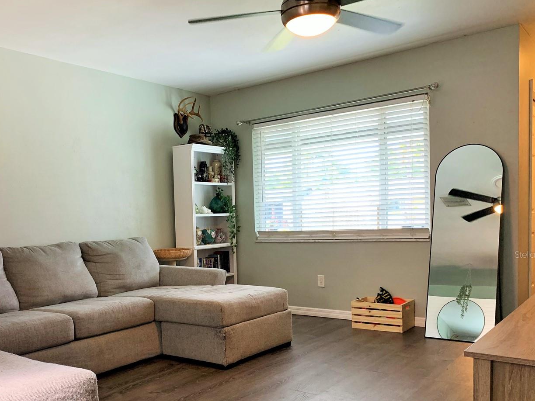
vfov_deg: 41.4
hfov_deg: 53.5
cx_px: 206
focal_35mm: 34
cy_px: 254
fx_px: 525
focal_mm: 4.25
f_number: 1.8
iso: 160
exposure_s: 1/60
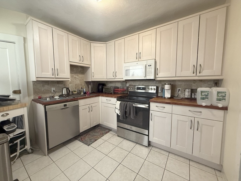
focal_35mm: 14
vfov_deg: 85.7
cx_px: 120
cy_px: 90
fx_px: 97
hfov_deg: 102.1
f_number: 2.2
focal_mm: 2.22
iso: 200
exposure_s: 1/60
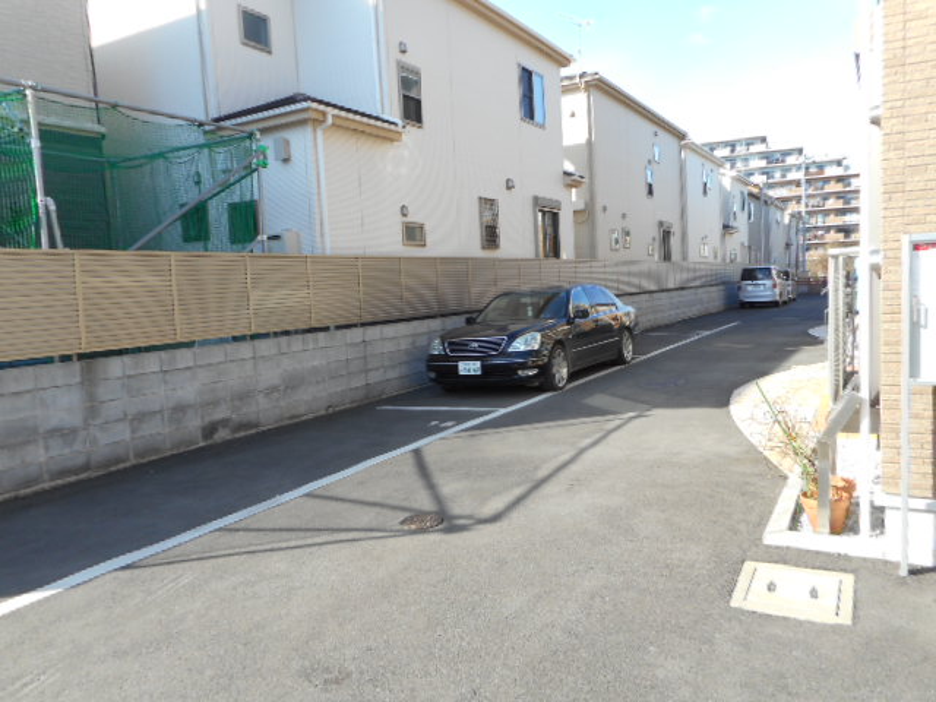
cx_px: 468
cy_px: 351
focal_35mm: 25
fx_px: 676
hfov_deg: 69.4
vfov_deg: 54.9
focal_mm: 4.5
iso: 80
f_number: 3.7
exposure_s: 1/160
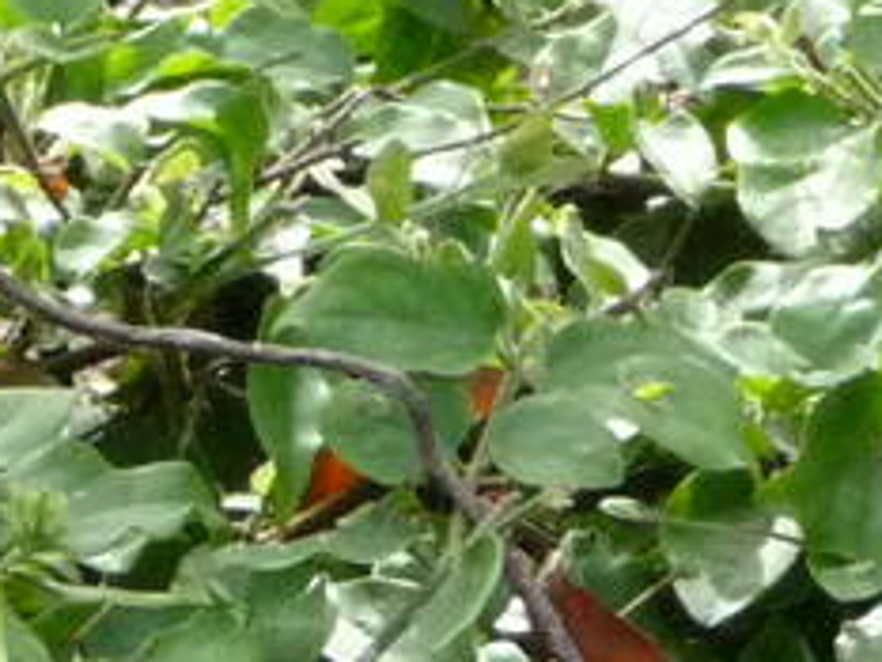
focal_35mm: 708
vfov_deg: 2.1
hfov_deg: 2.8
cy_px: -1506
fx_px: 18049
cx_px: 1461
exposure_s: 1/500
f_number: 4.7
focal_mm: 17.5
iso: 400
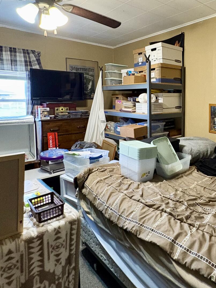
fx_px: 216
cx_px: 184
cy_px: 109
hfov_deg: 48.8
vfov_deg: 66.3
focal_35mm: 26
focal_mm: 2.22
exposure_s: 1/60
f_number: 2.2
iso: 640
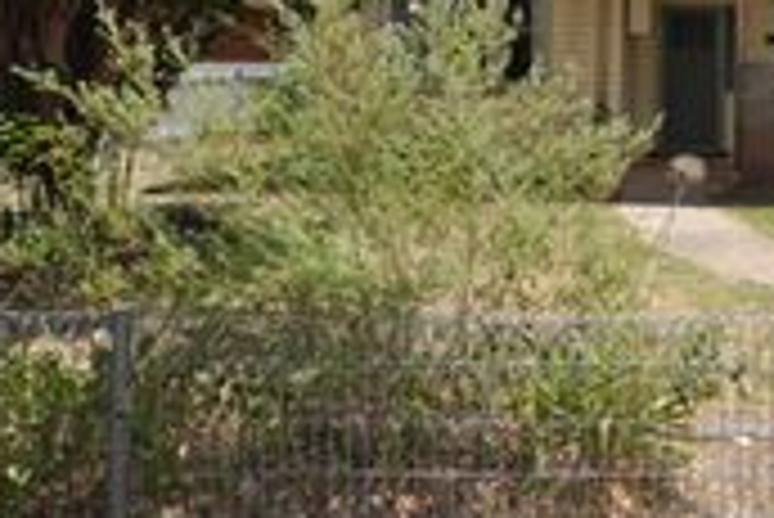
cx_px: 819
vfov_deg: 31.1
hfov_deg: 40.0
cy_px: 47
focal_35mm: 41
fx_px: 882
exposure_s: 1/200
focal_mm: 10
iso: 200
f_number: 13
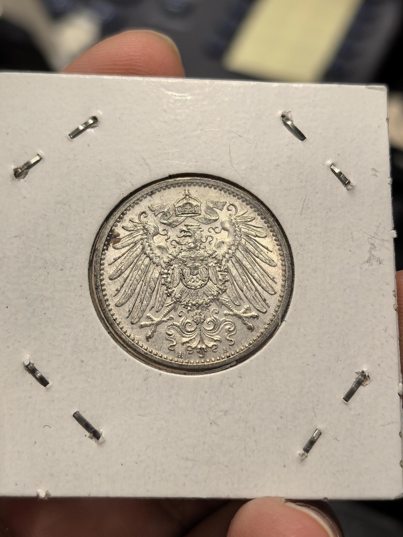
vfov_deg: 35.5
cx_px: 202
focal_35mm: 54
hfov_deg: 27.0
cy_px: 268
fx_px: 838
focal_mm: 6.98
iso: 250
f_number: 2
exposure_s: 1/100
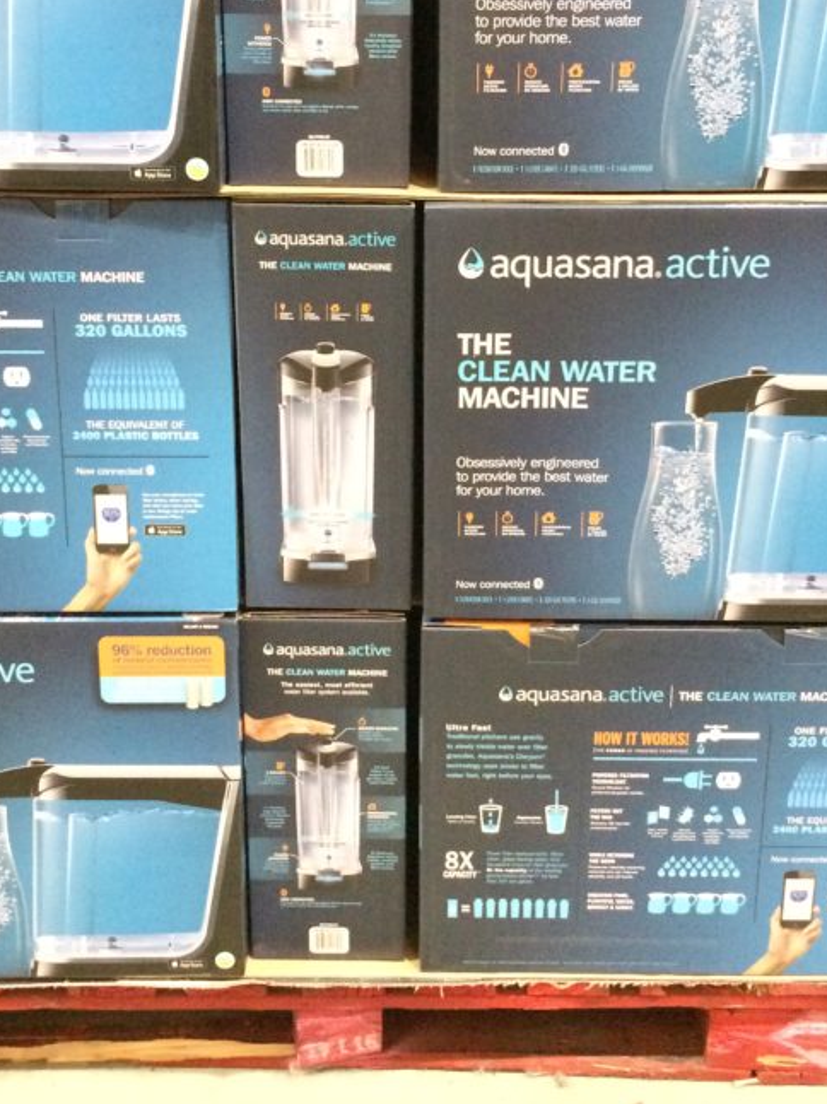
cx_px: 400
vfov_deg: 40.6
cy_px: 349
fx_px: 1466
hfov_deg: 31.5
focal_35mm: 46
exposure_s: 1/30
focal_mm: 4.15
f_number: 2.2
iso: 320
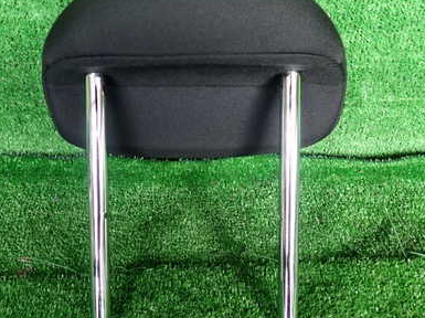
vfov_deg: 36.7
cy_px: 145
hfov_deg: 47.9
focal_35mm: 39
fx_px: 478
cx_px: 201
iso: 200
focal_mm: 4.5
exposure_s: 1/60
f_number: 2
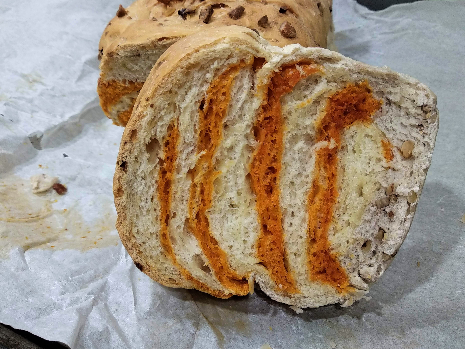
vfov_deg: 49.7
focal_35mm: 28
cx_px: 232
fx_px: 376
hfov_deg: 63.4
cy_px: 165
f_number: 2.2
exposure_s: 1/50
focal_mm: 3.81
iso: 400
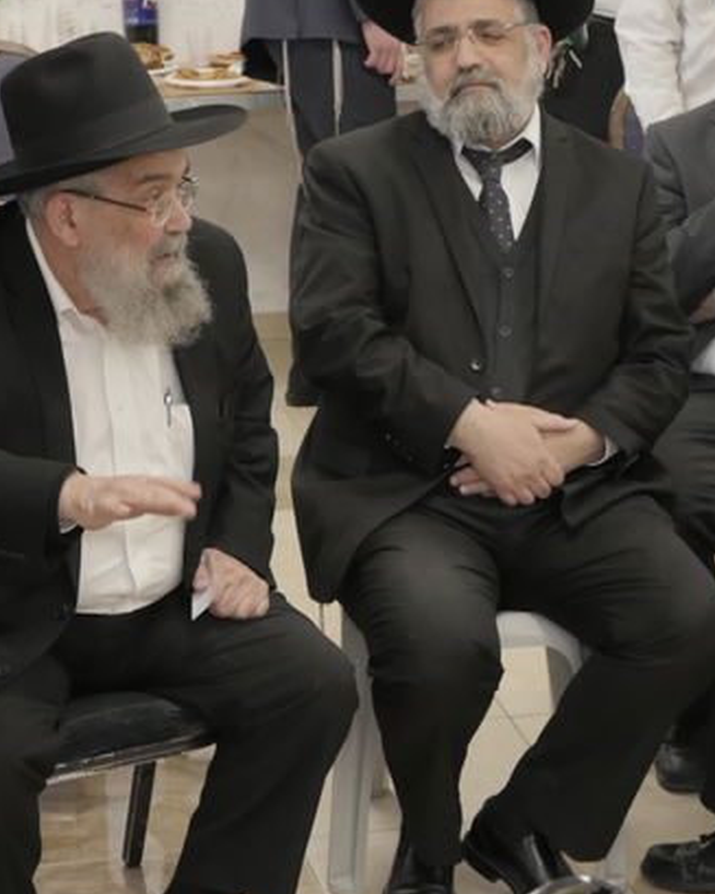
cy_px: 772
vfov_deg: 17.7
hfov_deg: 14.3
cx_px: 540
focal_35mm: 107
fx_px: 2831
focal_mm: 16
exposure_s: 1/125
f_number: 3.2
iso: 640
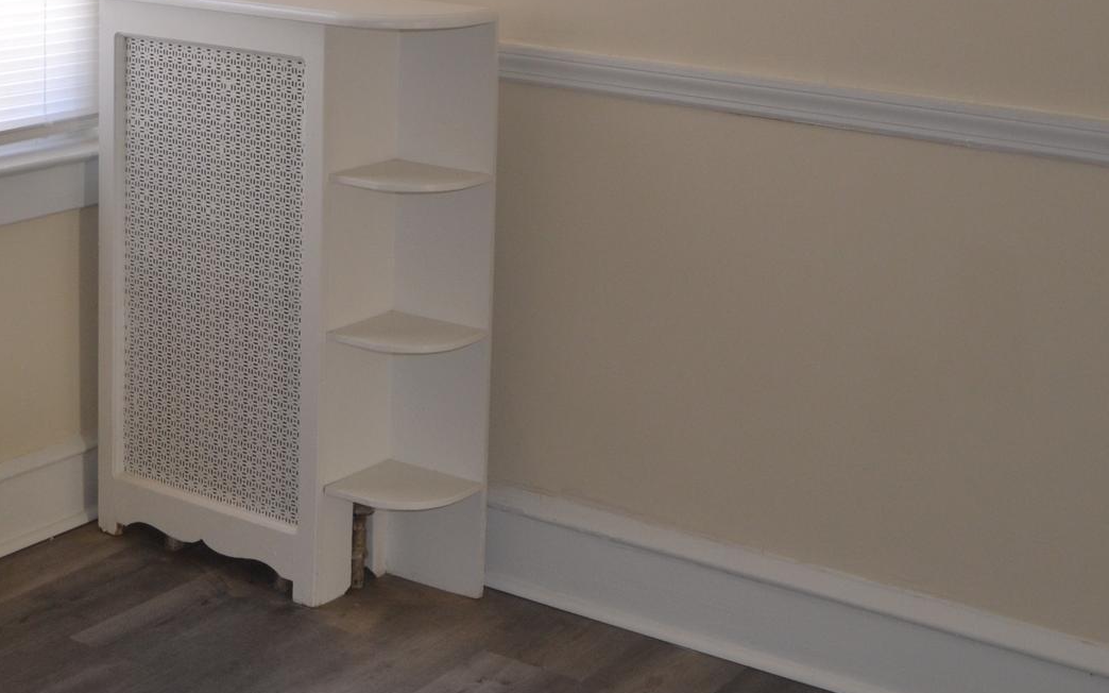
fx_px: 1994
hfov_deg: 30.4
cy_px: 14
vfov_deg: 19.2
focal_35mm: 66
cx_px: 234
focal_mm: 22
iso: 450
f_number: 3.8
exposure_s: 1/60
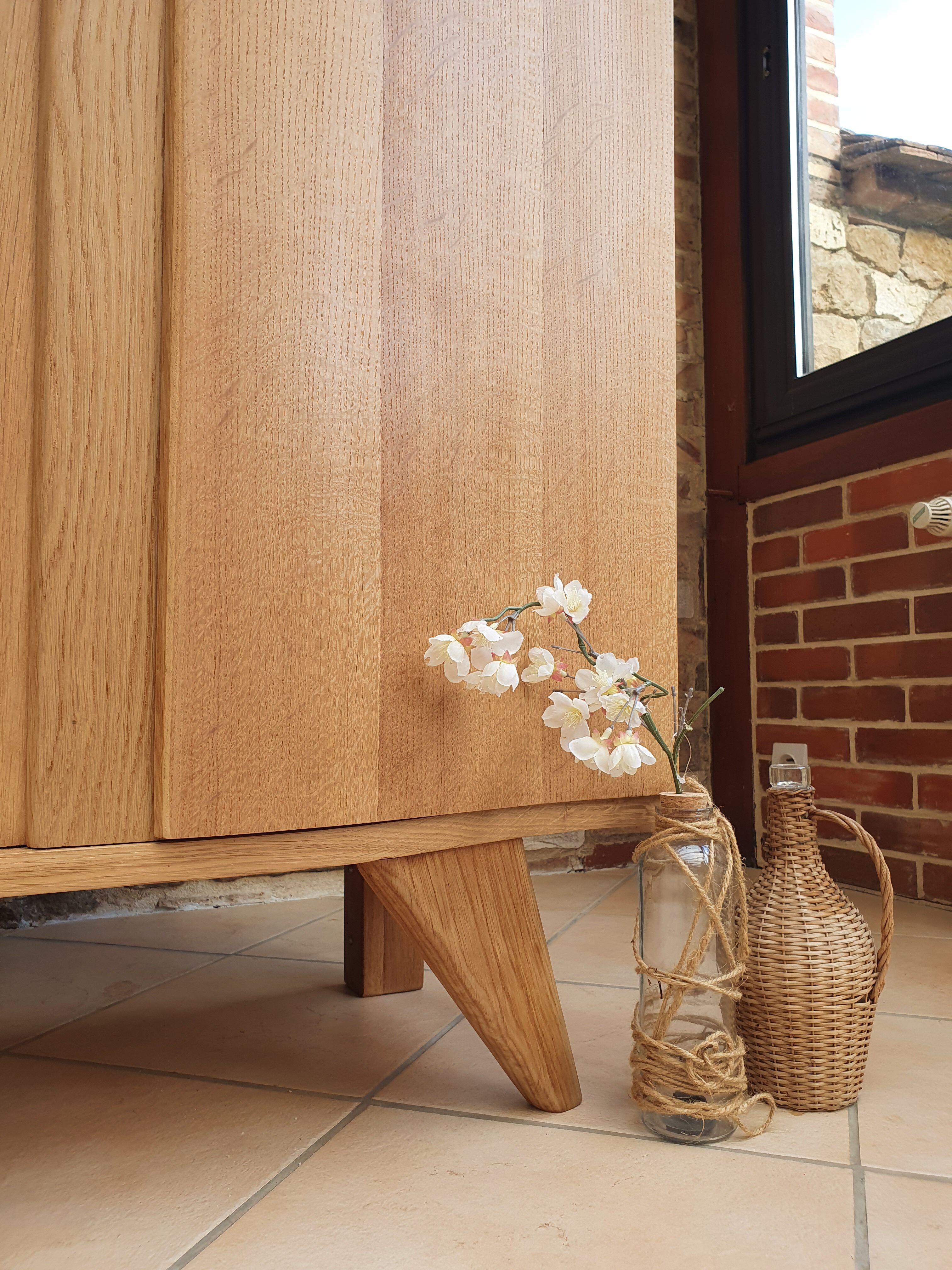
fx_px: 953
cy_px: 635
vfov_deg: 67.3
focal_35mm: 26
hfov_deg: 53.1
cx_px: 476
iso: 50
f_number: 2.4
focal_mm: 4.32
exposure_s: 1/120
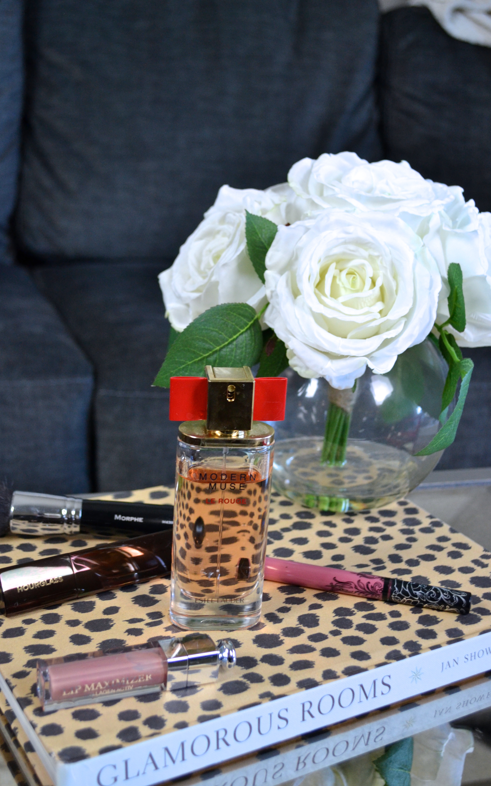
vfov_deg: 43.5
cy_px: 392
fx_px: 985
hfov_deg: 28.0
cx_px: 241
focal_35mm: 46
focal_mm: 30
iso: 800
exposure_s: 1/80
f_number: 4.5
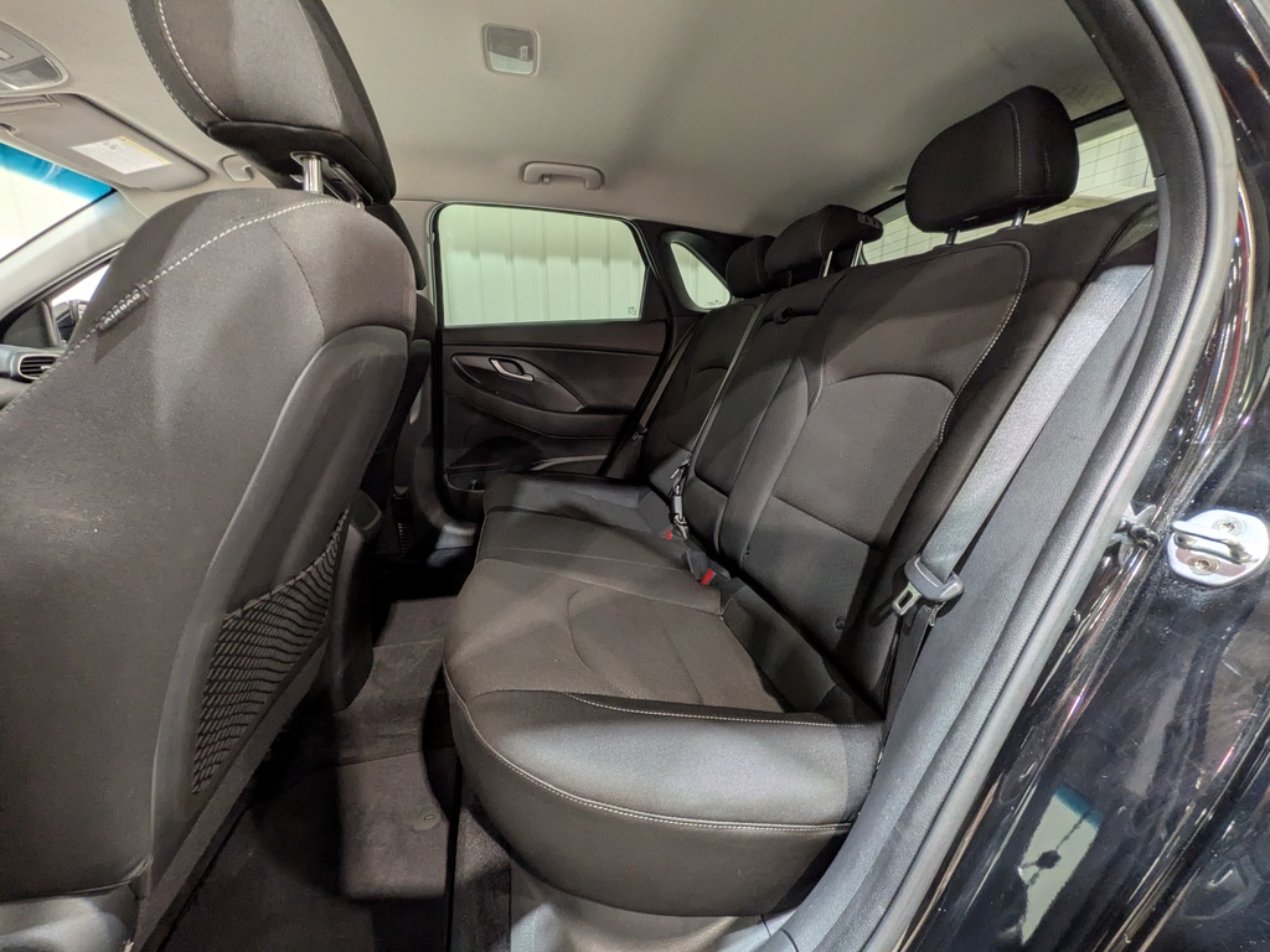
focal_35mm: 14
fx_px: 514
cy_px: 476
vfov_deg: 85.7
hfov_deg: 102.1
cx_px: 635
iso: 201
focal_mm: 1.83
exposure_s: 1/25
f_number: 2.2
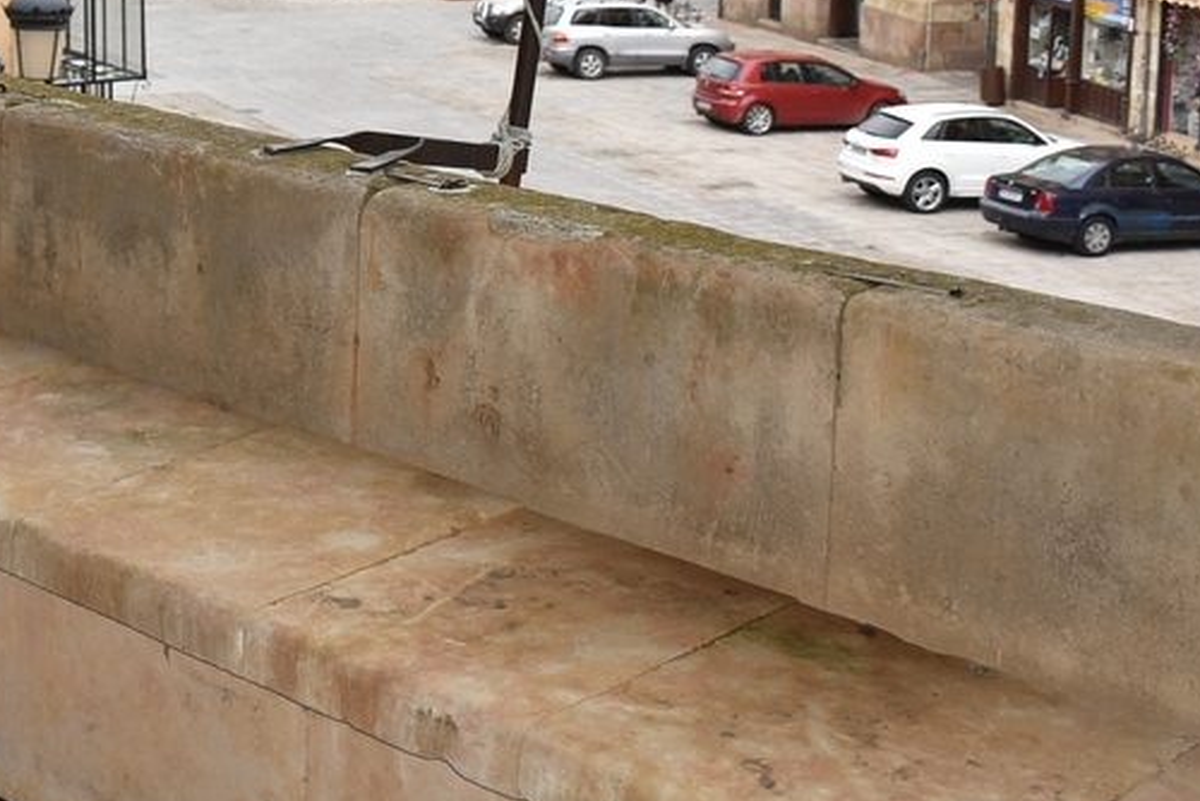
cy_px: 24
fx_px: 2401
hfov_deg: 26.7
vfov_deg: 18.5
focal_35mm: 72
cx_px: 24
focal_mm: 20
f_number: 3.5
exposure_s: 1/200
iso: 140
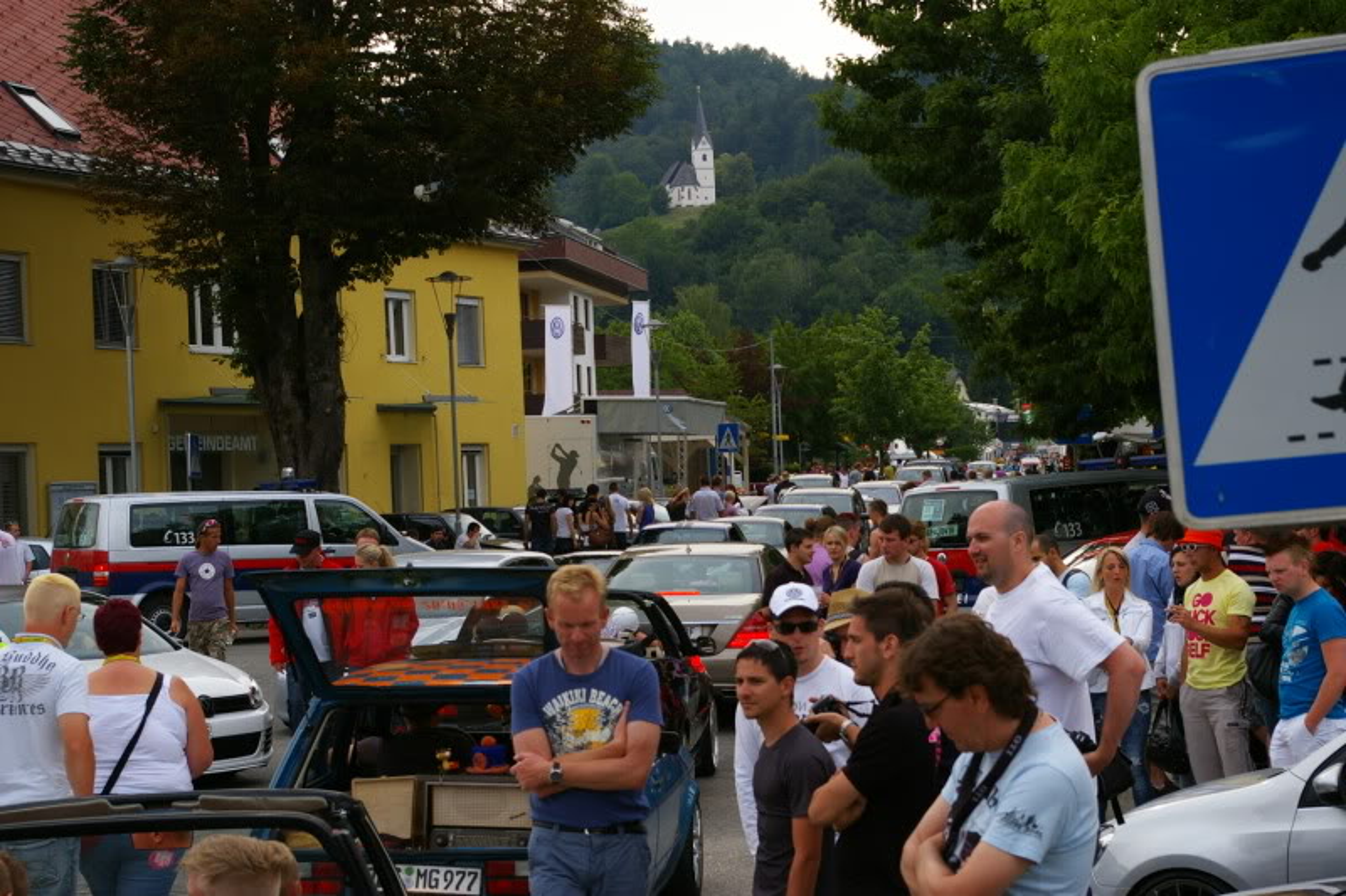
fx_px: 2523
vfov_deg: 20.2
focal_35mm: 68
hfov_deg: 29.9
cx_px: 673
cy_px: 448
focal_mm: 45
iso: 200
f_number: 6.7
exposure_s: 1/180
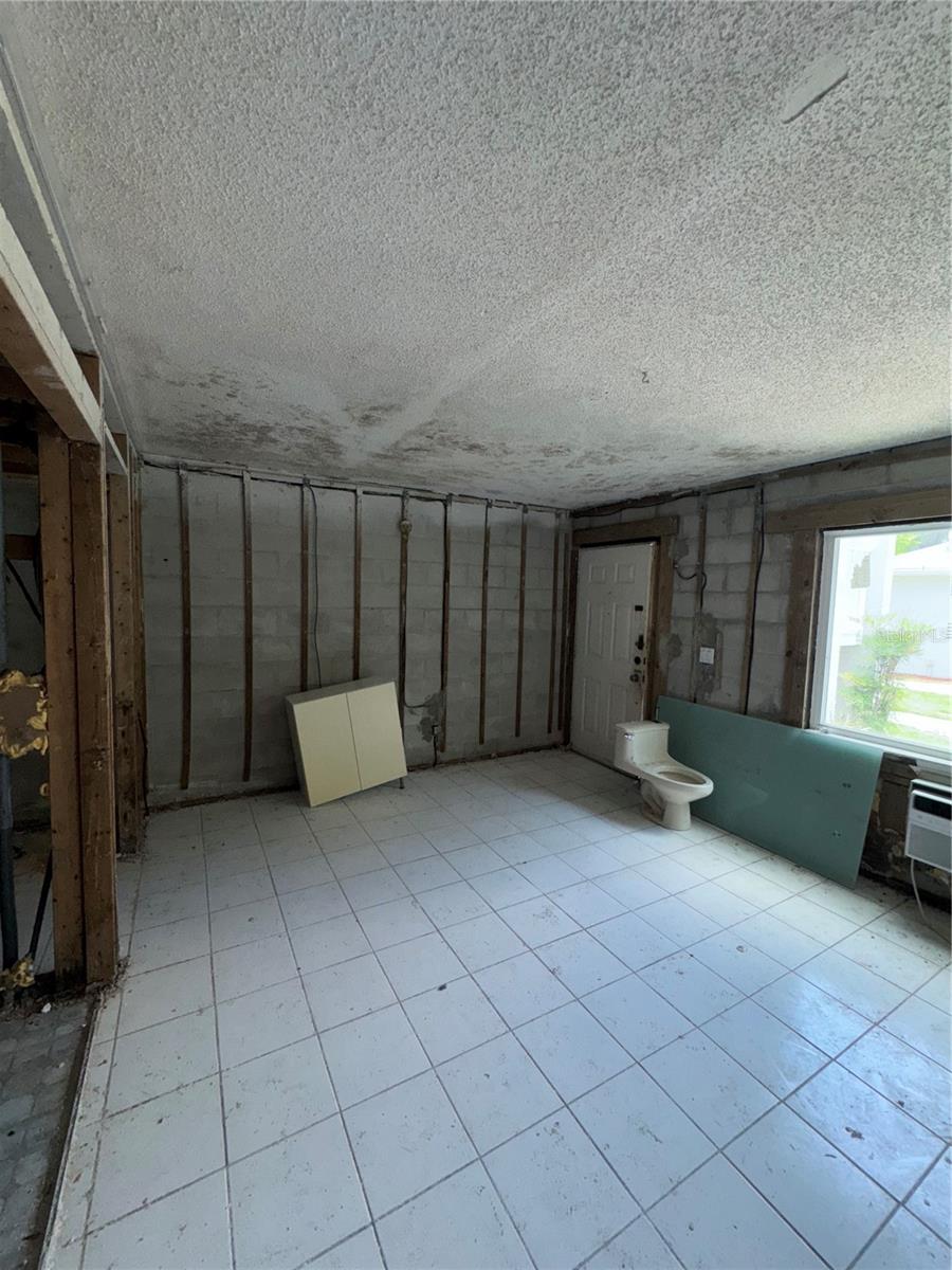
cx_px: 476
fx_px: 513
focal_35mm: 14
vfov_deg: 102.1
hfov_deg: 85.7
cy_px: 635
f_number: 2.2
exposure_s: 1/121
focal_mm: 2.22
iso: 100
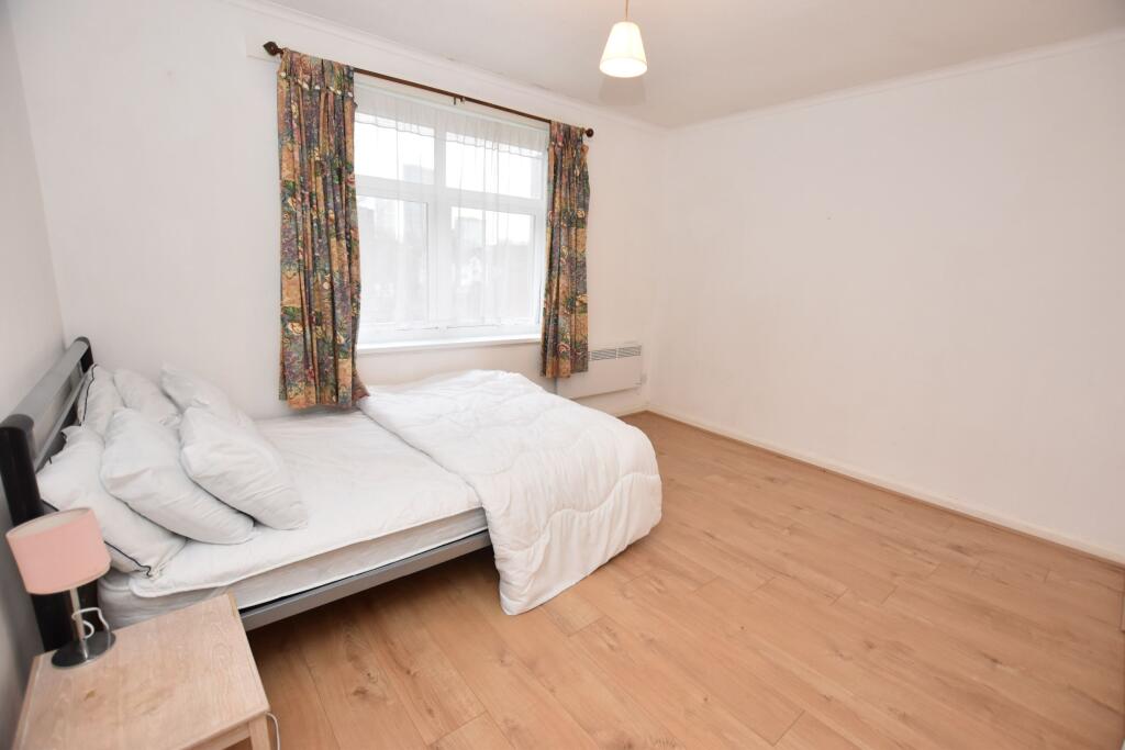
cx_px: 562
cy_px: 375
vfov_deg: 77.3
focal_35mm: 15
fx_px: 469
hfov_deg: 100.4
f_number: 4
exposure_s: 1/125
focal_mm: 10
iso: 800
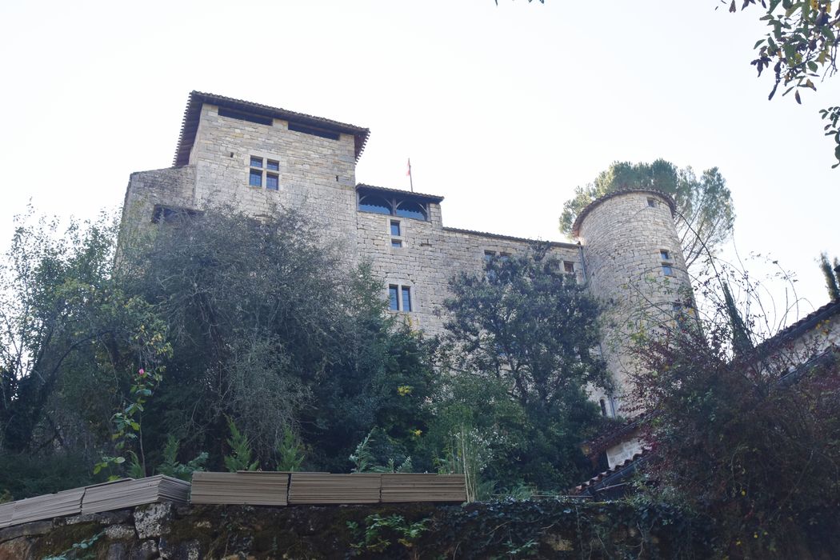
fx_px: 840
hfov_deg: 53.1
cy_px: 280
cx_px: 420
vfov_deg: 36.9
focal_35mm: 36
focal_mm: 24
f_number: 8
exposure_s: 1/250
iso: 320
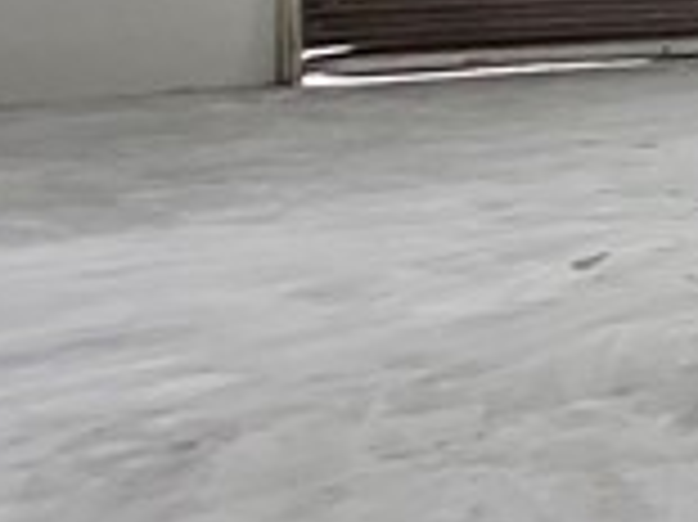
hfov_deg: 9.0
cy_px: -104
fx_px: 3466
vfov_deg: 8.5
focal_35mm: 172
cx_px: 2207
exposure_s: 1/60
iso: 80
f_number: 1.5
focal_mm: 5.7
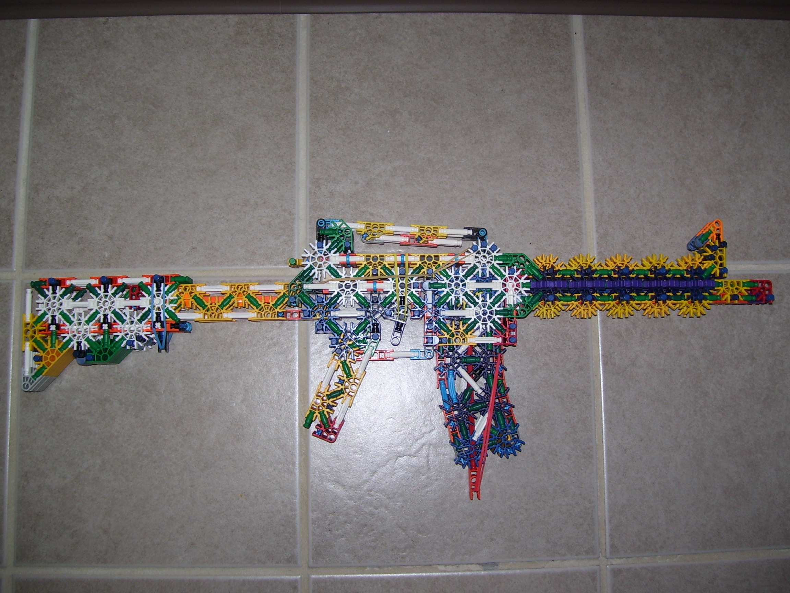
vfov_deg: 39.7
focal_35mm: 36
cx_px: 395
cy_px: 296
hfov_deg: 51.4
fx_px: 822
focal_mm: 6
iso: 80
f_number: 2.7
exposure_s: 1/60
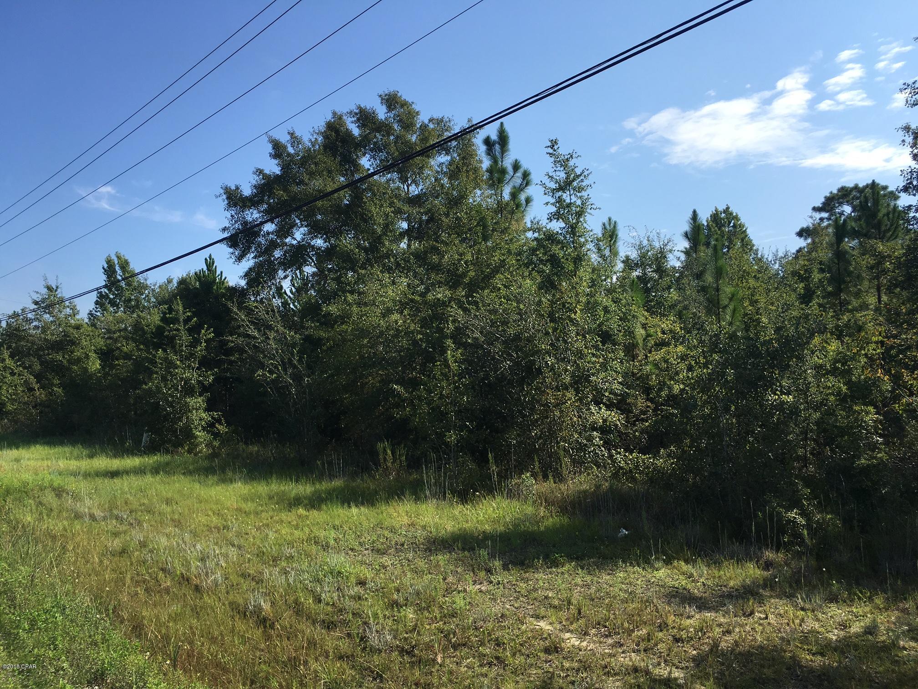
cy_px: 344
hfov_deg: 61.7
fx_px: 769
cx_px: 459
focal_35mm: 29
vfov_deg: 48.2
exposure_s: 1/1451
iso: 25
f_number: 2.2
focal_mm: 4.15
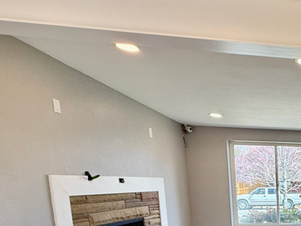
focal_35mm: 40
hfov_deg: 33.4
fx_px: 348
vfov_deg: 32.3
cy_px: 240
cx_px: 396
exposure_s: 1/140
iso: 64
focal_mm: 2.22
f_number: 2.2
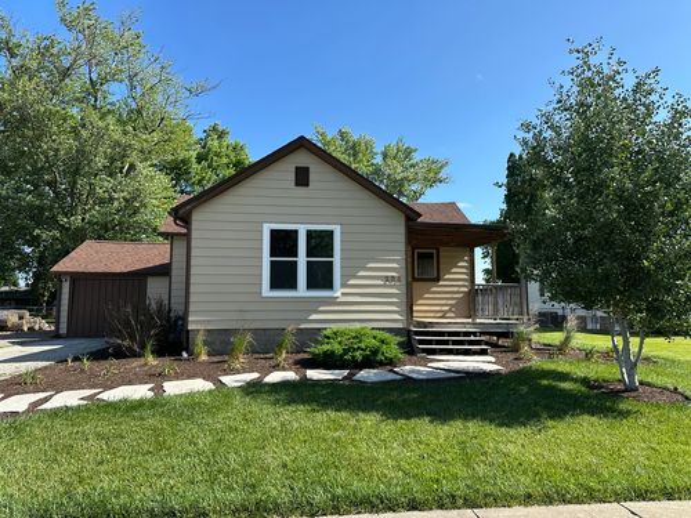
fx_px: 479
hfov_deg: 71.6
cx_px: 346
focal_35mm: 24
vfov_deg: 56.8
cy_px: 259
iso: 80
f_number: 1.78
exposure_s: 1/2469
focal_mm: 6.86
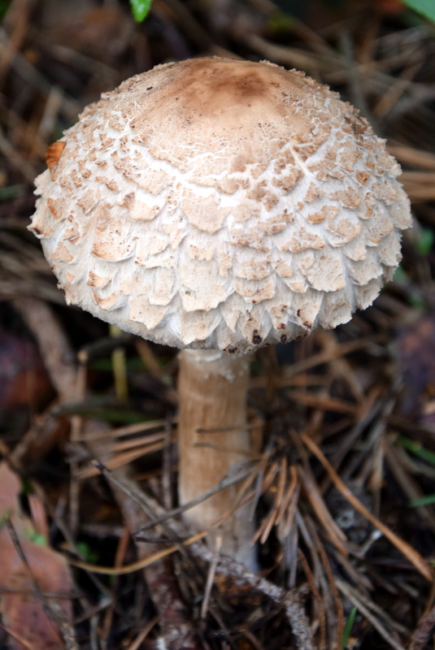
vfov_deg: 17.0
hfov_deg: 11.4
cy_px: 325
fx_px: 2170
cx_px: 218
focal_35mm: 120
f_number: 5.6
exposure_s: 1/125
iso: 720
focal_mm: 80
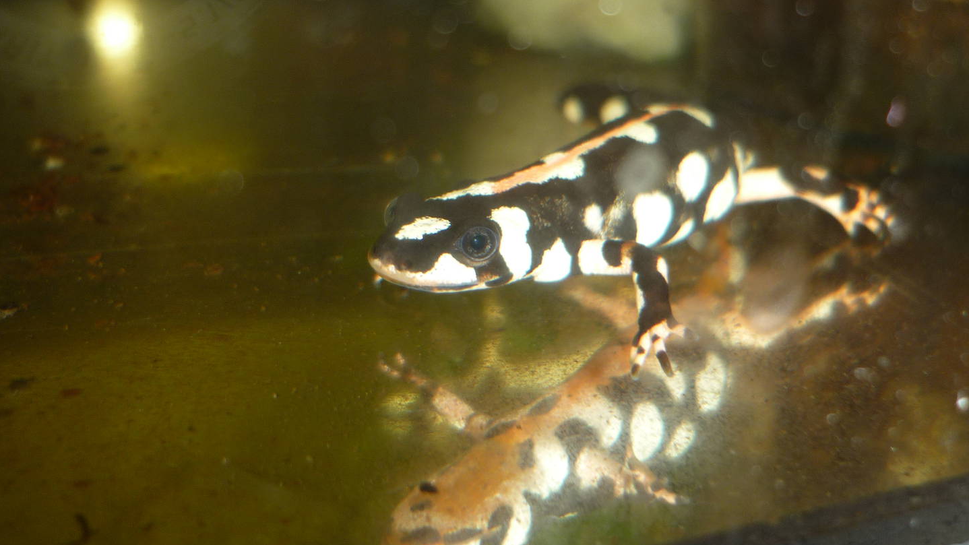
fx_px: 1028
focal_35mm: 40
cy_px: 204
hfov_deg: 50.5
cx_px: 505
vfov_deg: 29.6
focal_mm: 5.5
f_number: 2.8
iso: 100
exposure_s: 1/30
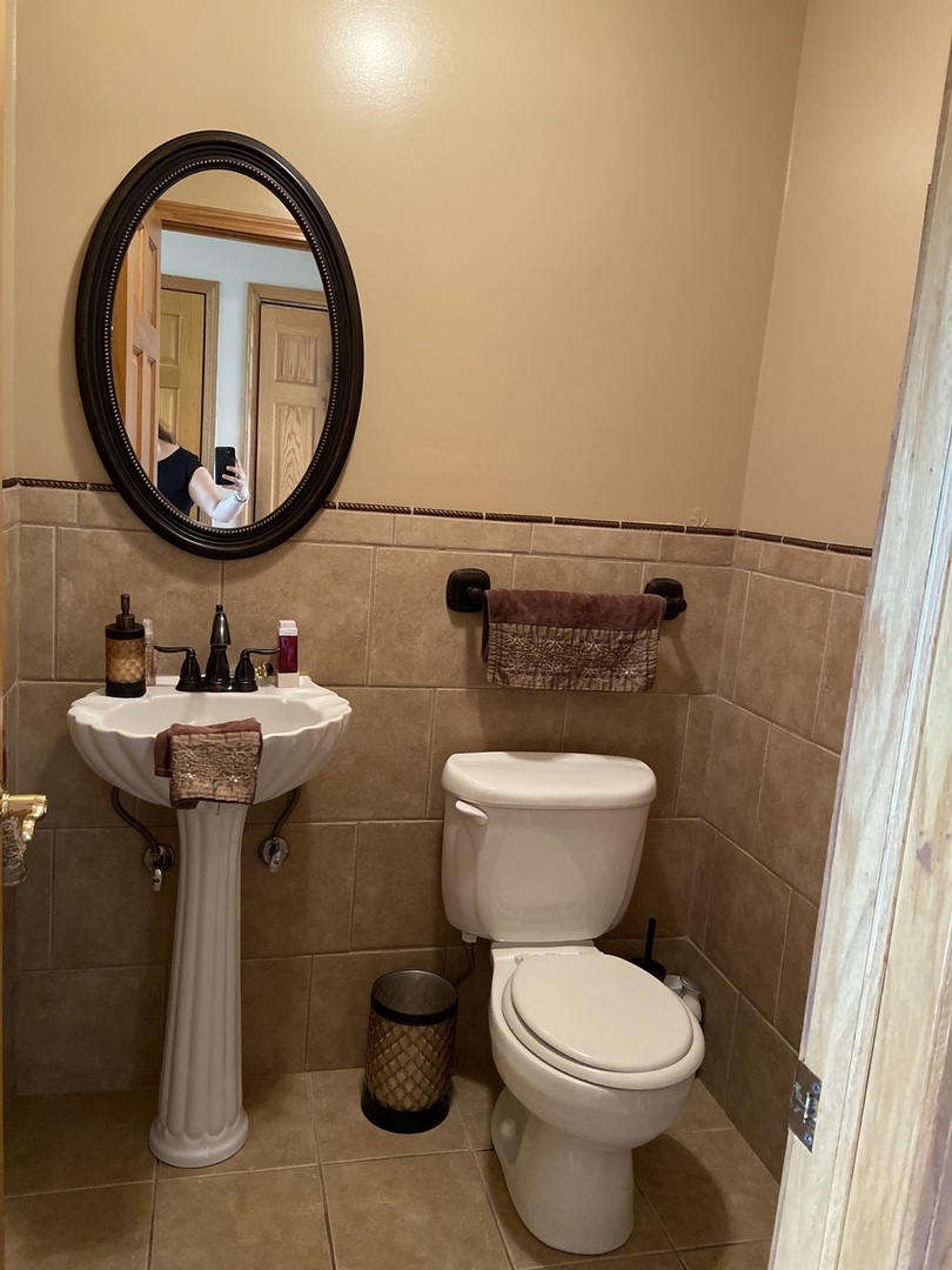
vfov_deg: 67.3
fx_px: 953
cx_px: 476
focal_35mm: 26
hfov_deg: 53.1
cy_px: 635
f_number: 1.8
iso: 500
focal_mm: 4.25
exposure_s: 1/60
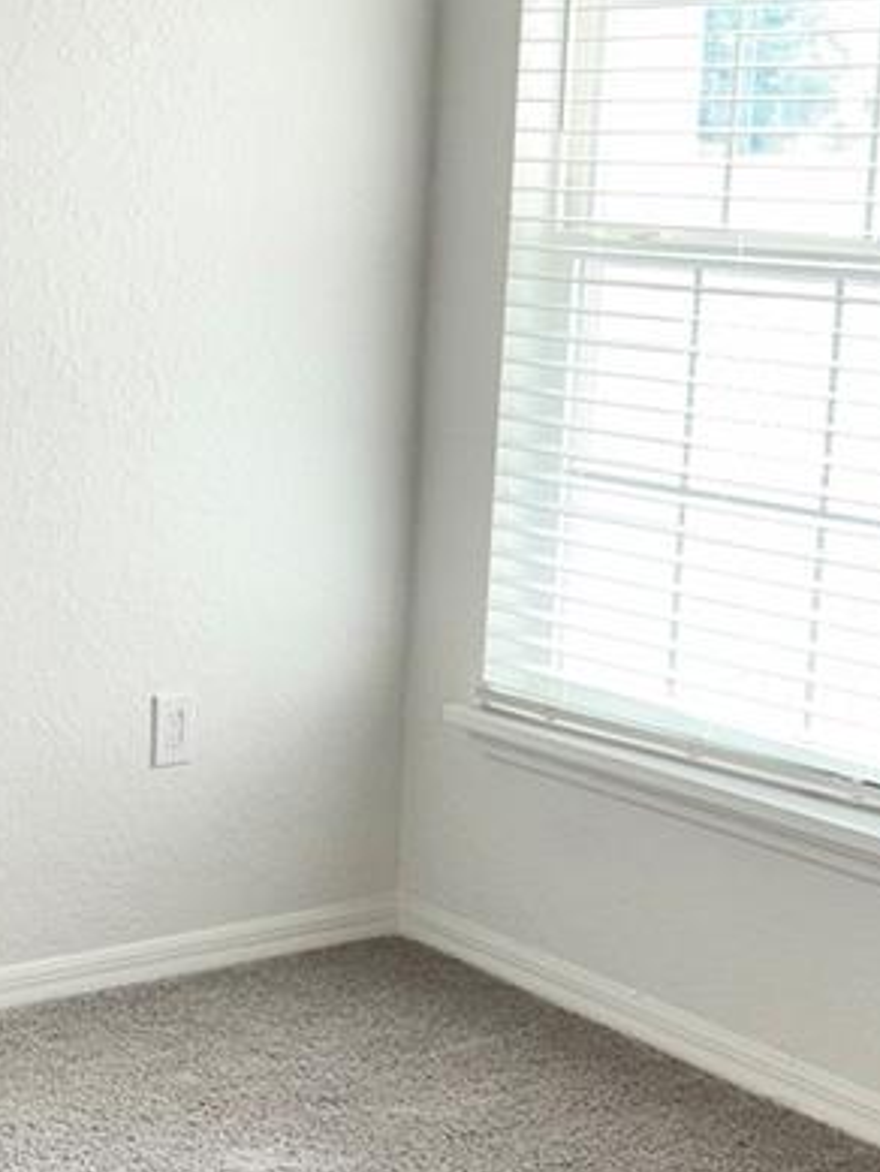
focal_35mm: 74
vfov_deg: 26.3
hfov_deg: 19.1
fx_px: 2507
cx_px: -81
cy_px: 645
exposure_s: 1/48
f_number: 1.78
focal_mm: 6.76
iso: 80
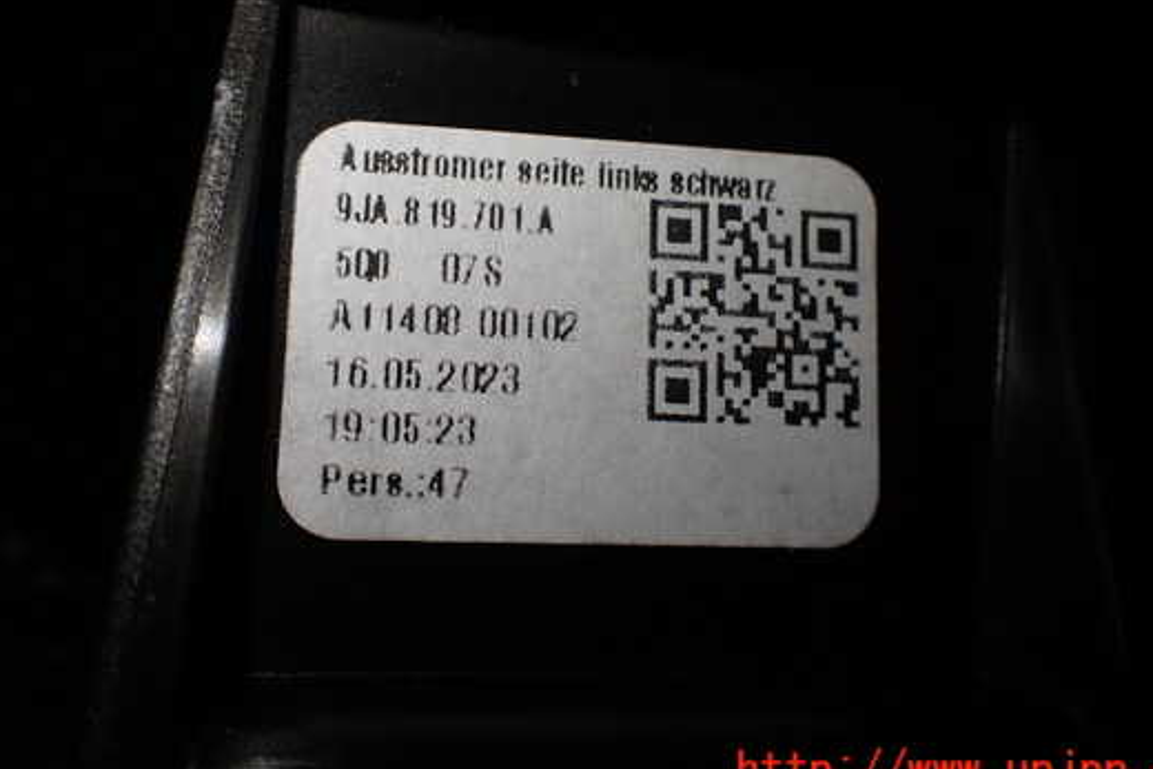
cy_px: 301
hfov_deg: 53.1
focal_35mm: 36
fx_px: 1153
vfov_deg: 36.7
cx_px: 572
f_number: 3.2
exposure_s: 1/125
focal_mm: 5.4
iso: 100
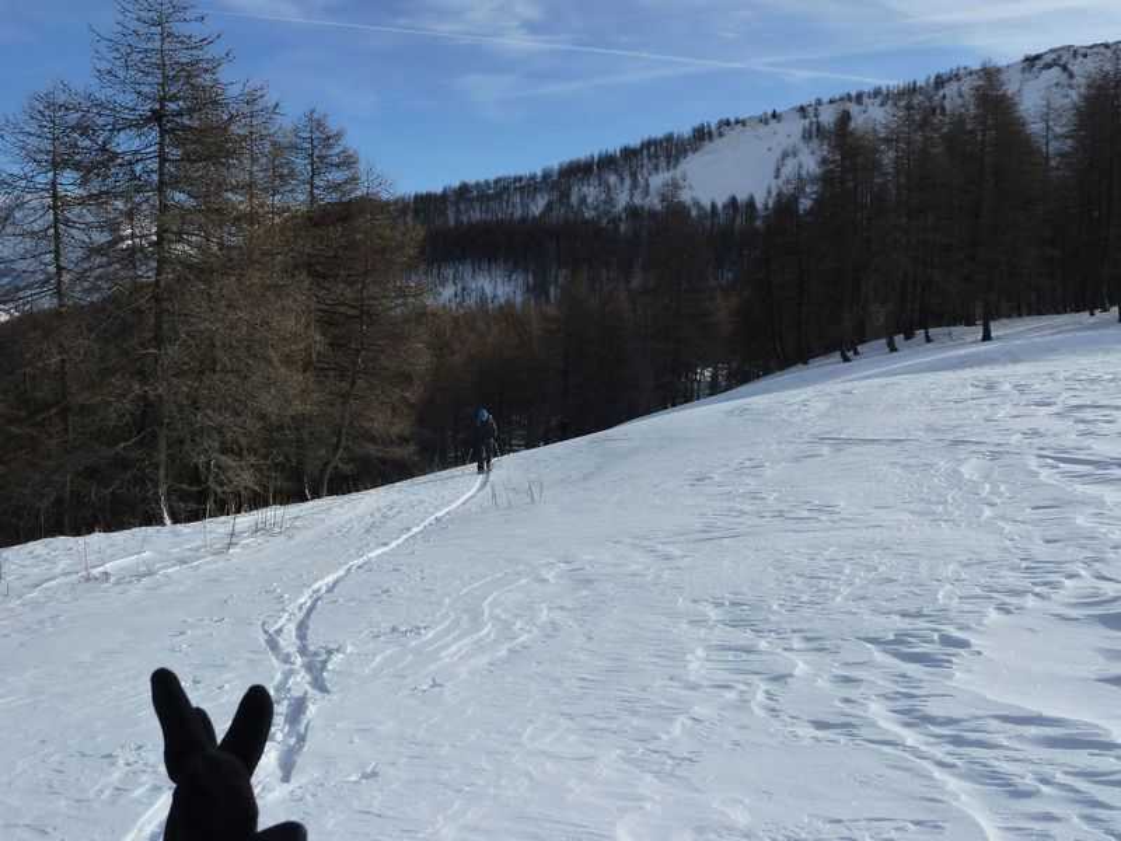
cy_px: 420
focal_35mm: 35
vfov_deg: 40.7
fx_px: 1133
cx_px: 560
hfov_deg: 52.6
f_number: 5.6
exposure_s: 1/640
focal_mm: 5.7
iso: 125
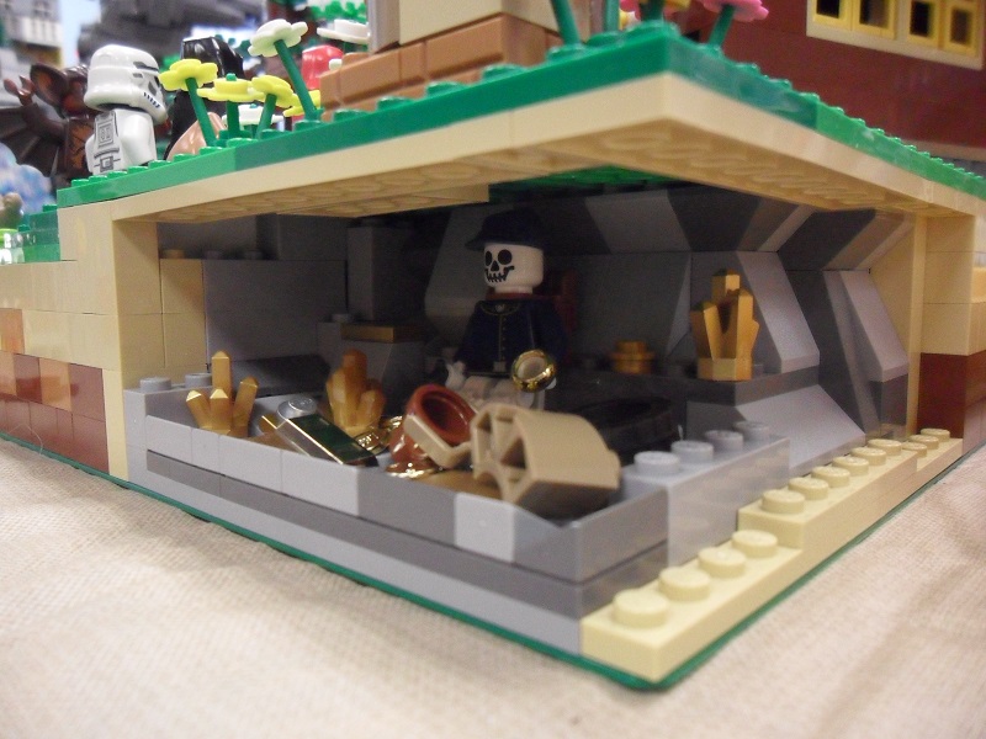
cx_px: 493
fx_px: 769
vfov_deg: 51.4
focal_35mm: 27
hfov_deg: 65.3
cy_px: 370
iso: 400
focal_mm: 4.9
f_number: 3.5
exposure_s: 1/30
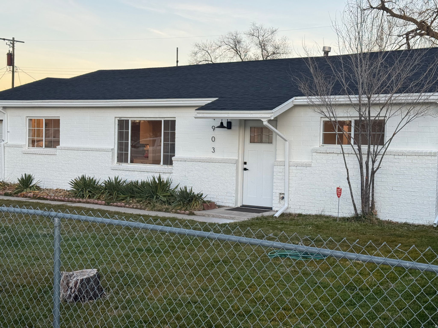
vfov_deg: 30.3
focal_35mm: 48
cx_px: 219
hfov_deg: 39.7
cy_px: 164
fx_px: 607
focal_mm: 6.76
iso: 64
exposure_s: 1/372
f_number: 1.78
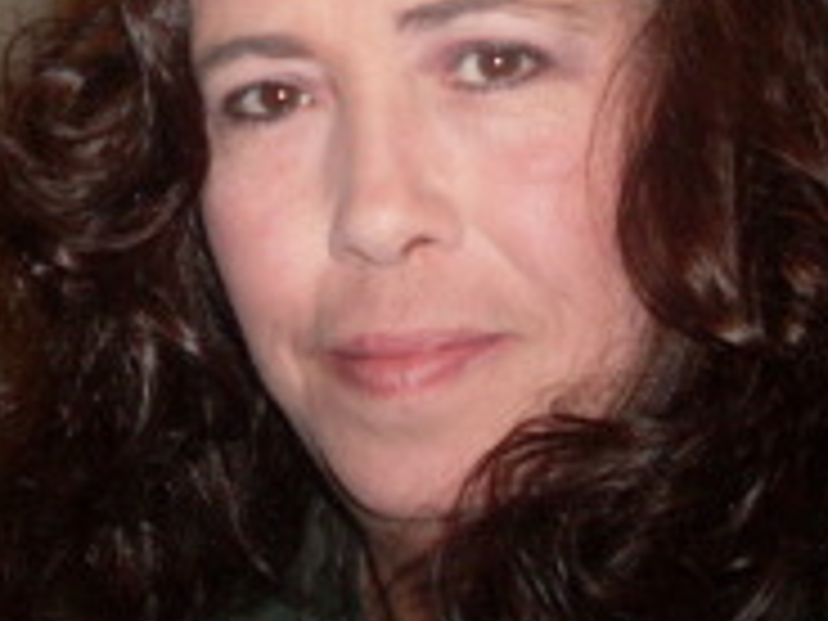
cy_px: -101
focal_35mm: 93
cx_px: 284
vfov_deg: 15.4
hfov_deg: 21.0
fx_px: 2225
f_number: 2.8
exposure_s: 1/45
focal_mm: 6.3
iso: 100
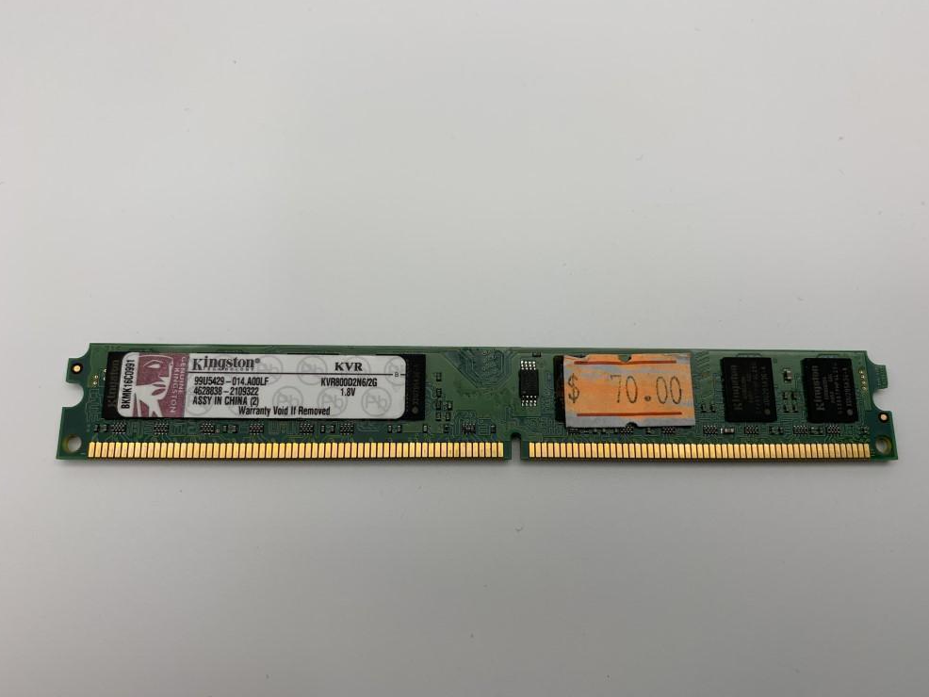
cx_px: 476
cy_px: 358
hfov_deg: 65.3
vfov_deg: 51.4
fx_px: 725
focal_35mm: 27
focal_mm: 4.25
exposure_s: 1/270
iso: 25
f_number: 1.8
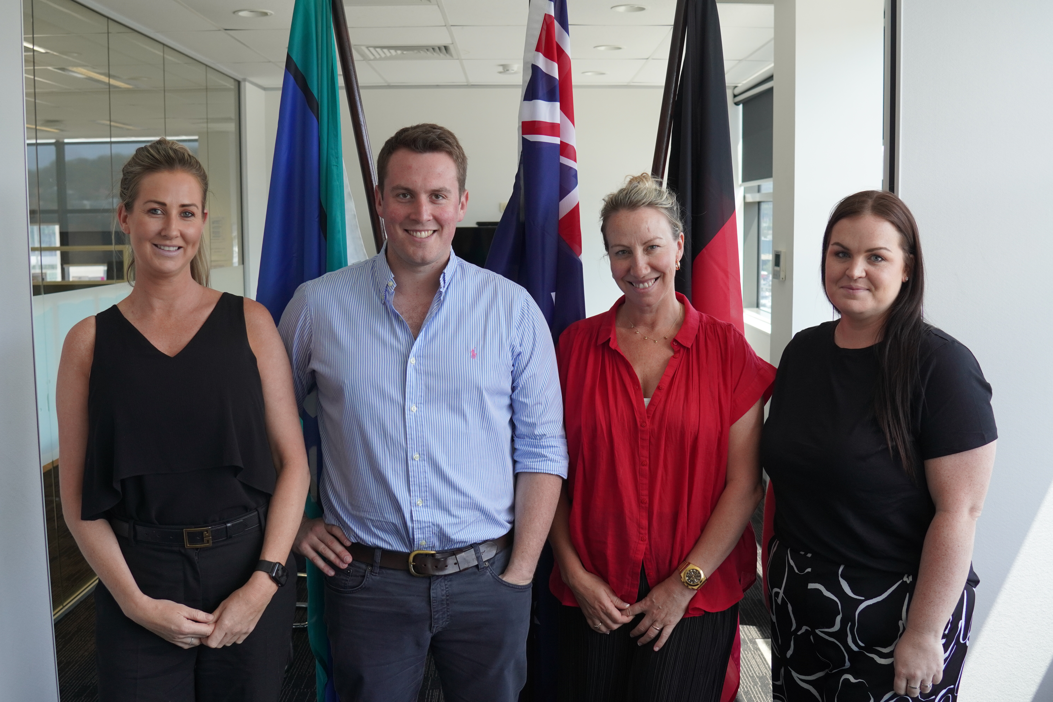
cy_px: 351
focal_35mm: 36
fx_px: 1053
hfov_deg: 53.1
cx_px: 526
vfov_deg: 36.9
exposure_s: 1/160
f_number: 4
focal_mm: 24
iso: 500
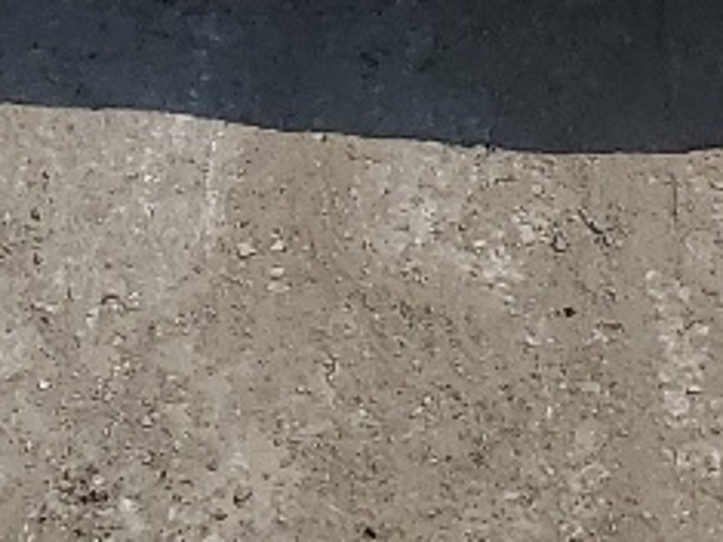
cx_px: -135
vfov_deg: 7.4
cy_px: -1109
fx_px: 3695
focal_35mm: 177
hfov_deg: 11.0
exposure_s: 1/10000
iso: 51
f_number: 1.5
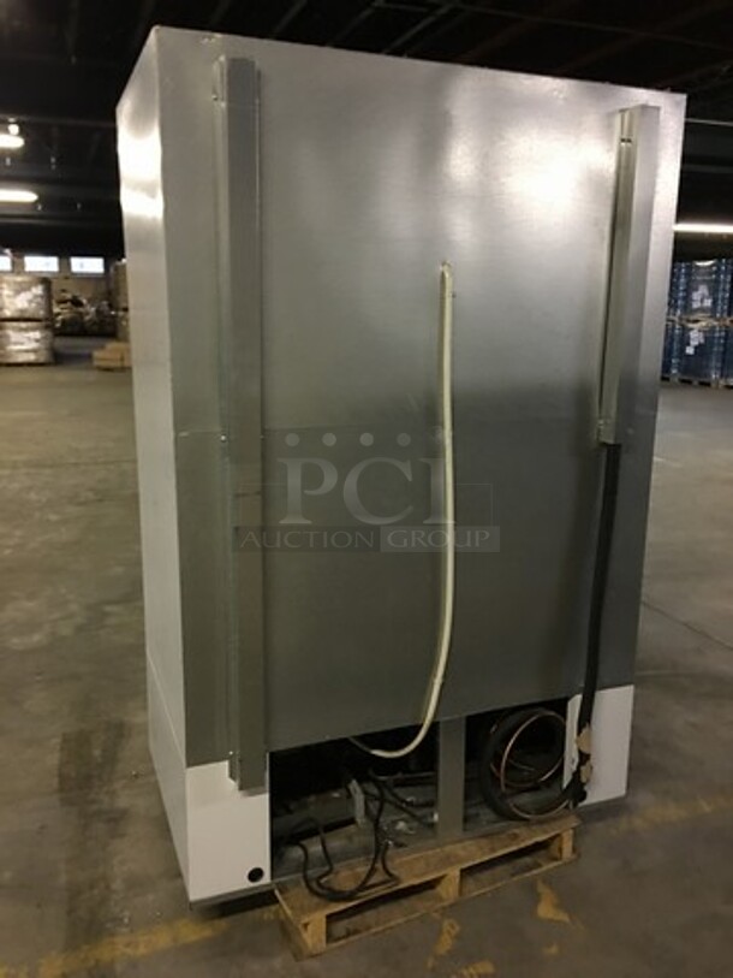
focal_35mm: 29
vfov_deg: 61.7
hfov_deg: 48.2
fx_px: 819
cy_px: 489
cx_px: 366
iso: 64
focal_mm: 4.15
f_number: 2.2
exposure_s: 1/4
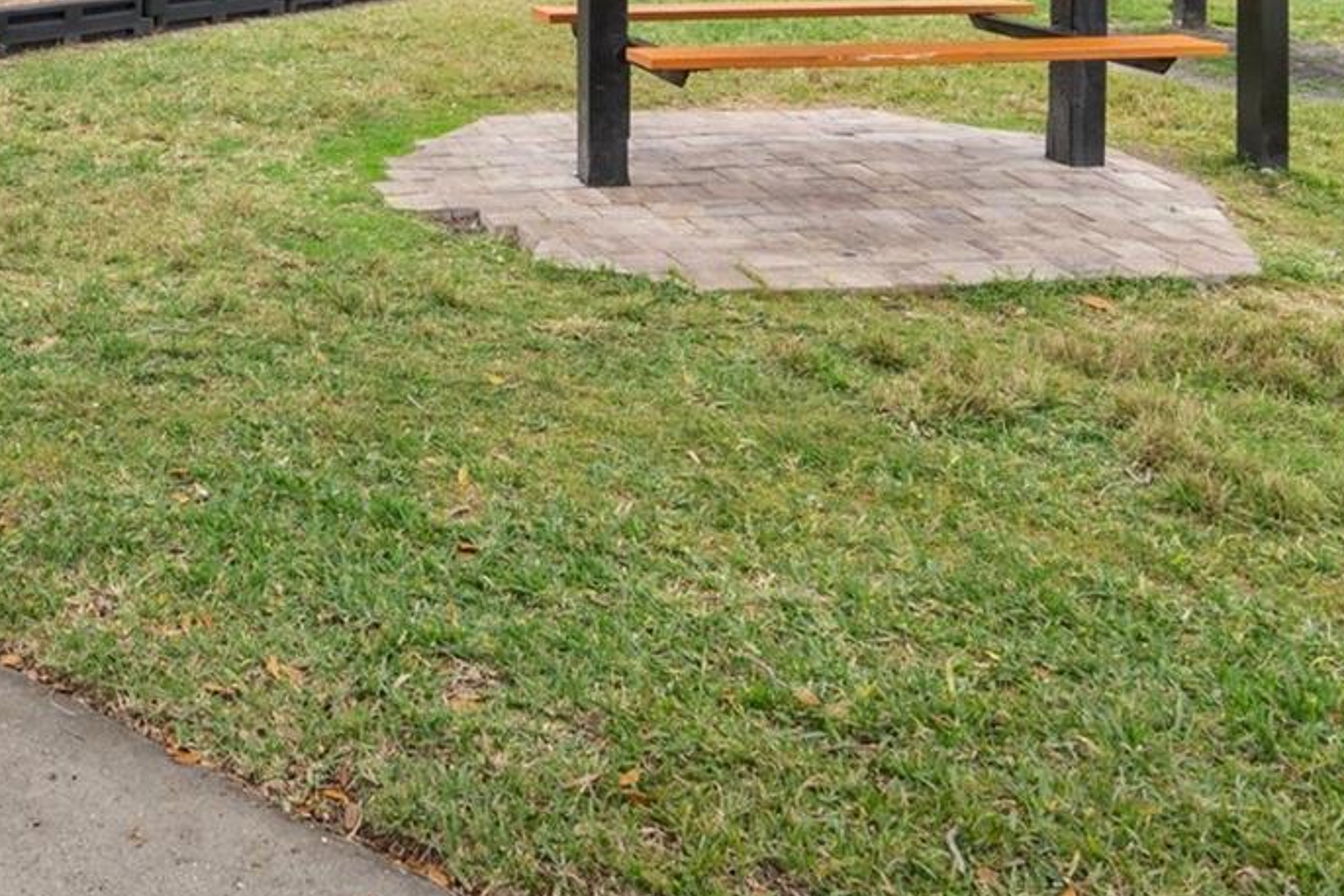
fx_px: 1568
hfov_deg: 44.6
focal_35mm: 42
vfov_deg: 28.6
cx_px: 306
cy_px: -118
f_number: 8
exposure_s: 1/25
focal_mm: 18
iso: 320
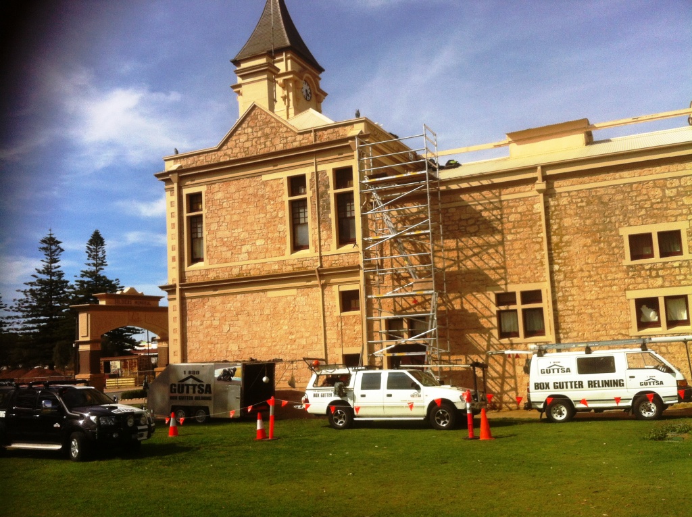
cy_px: 258
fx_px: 699
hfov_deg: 52.7
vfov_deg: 40.6
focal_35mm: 35
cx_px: 346
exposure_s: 1/2155
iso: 80
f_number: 2.8
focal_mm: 3.85
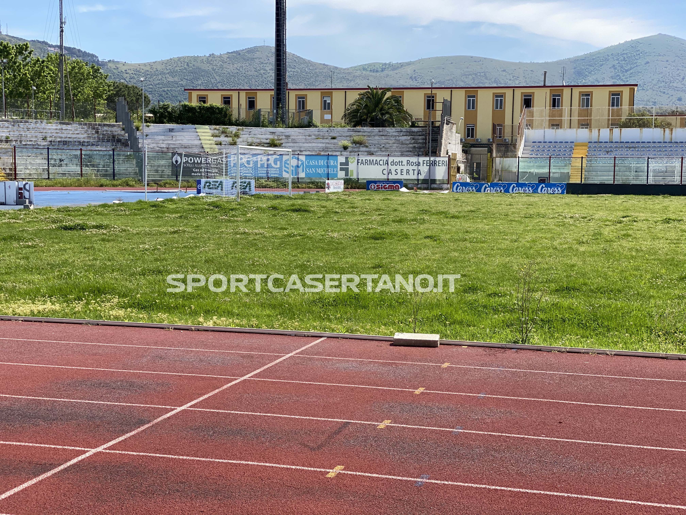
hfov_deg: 36.8
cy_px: 258
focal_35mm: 52
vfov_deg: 28.0
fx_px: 1031
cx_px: 343
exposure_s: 1/1115
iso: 20
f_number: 2
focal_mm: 6
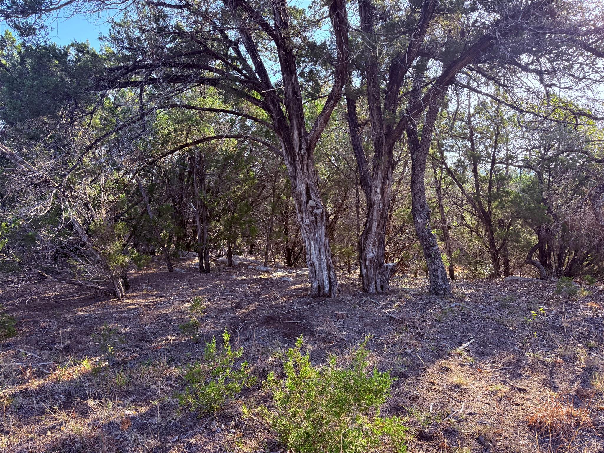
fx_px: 419
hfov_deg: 71.6
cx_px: 302
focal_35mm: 24
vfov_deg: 56.8
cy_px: 226
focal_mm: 6.76
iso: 100
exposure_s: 1/433
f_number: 1.78
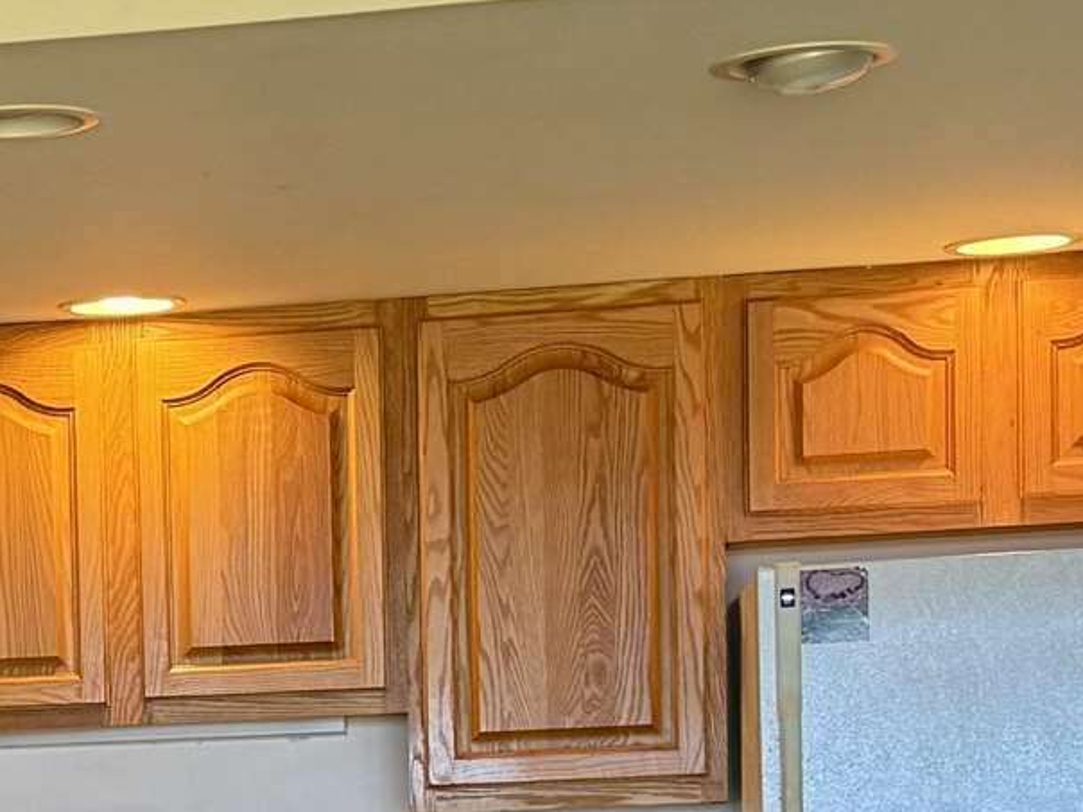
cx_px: -203
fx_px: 3817
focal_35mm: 122
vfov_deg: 11.8
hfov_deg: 15.6
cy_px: 1058
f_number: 1.78
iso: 160
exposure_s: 1/120
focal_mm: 6.76
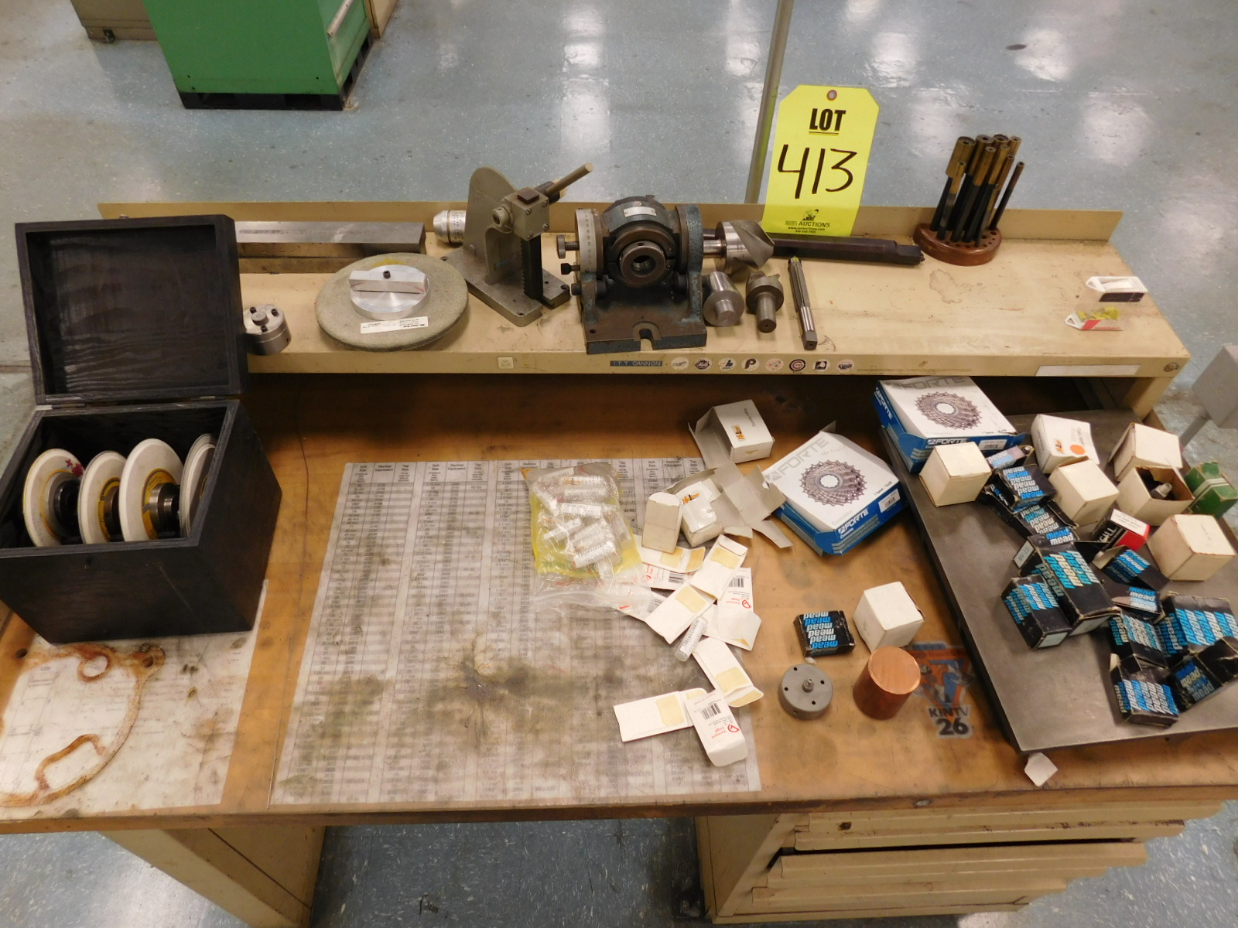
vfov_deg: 58.9
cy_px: 464
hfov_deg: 73.9
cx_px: 619
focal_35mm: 23
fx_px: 823
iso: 140
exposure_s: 1/30
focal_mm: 4
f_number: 3
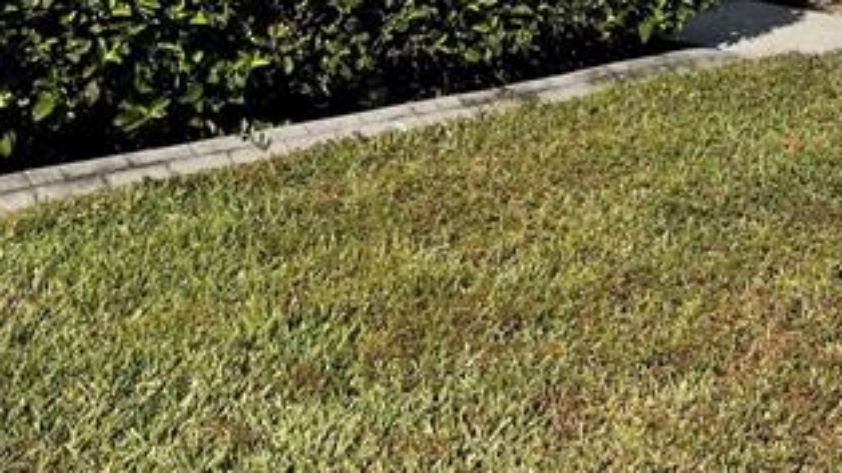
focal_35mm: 69
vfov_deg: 15.3
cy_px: -355
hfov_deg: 29.8
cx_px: 692
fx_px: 1540
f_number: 1.6
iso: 32
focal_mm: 4.2
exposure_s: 1/4831
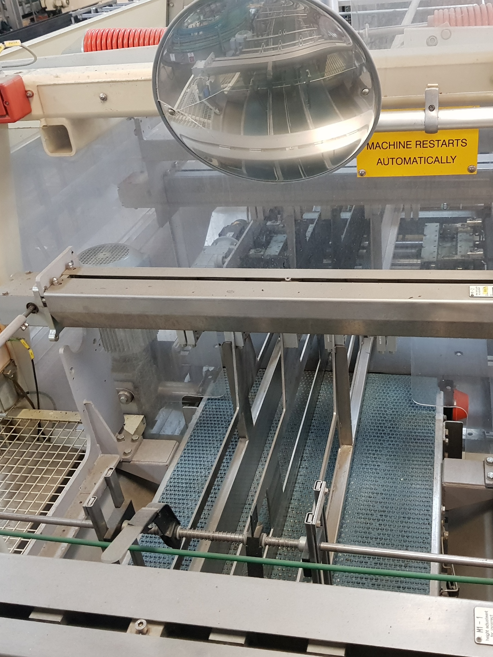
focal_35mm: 35
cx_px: 289
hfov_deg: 40.6
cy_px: 331
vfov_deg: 52.6
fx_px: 665
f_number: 1.7
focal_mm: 4.3
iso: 500
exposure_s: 1/50
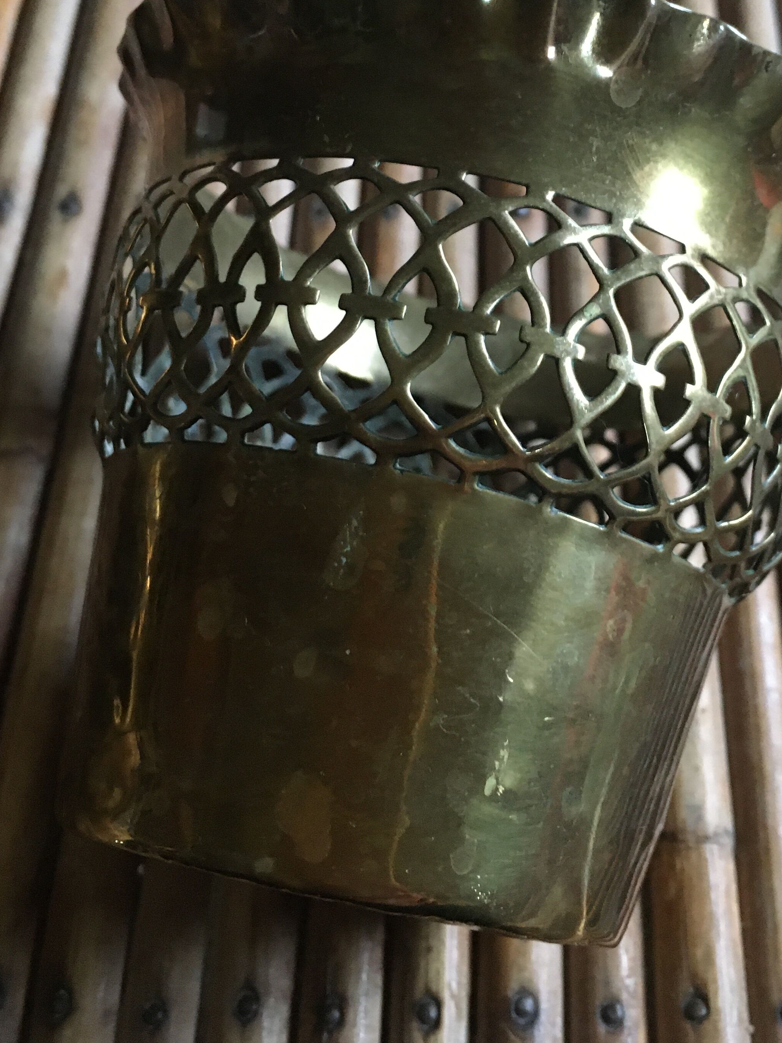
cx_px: 510
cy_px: 308
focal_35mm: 43
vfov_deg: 42.9
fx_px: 1295
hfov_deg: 33.4
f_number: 2.2
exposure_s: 1/17
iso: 400
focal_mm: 4.15
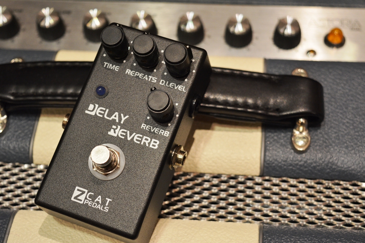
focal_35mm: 63
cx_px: 182
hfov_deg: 31.9
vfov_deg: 21.6
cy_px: 122
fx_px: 639
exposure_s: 1/60
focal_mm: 42
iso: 800
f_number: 5
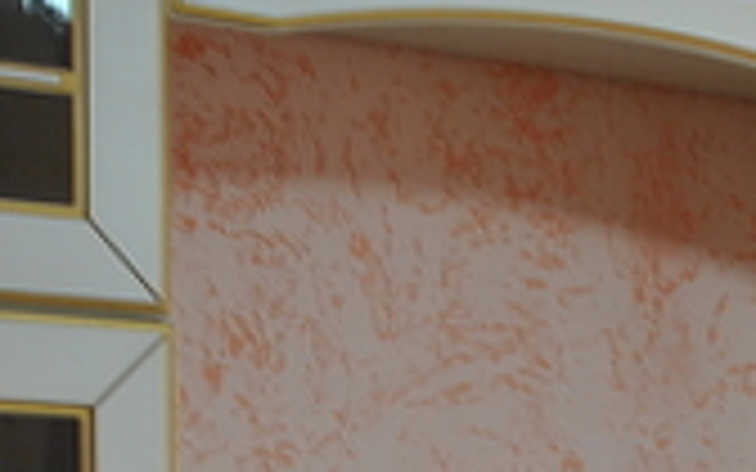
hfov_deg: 14.0
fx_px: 2967
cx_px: 945
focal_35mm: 144
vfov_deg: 8.7
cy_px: 850
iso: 220
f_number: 3.8
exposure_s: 1/30
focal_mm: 22
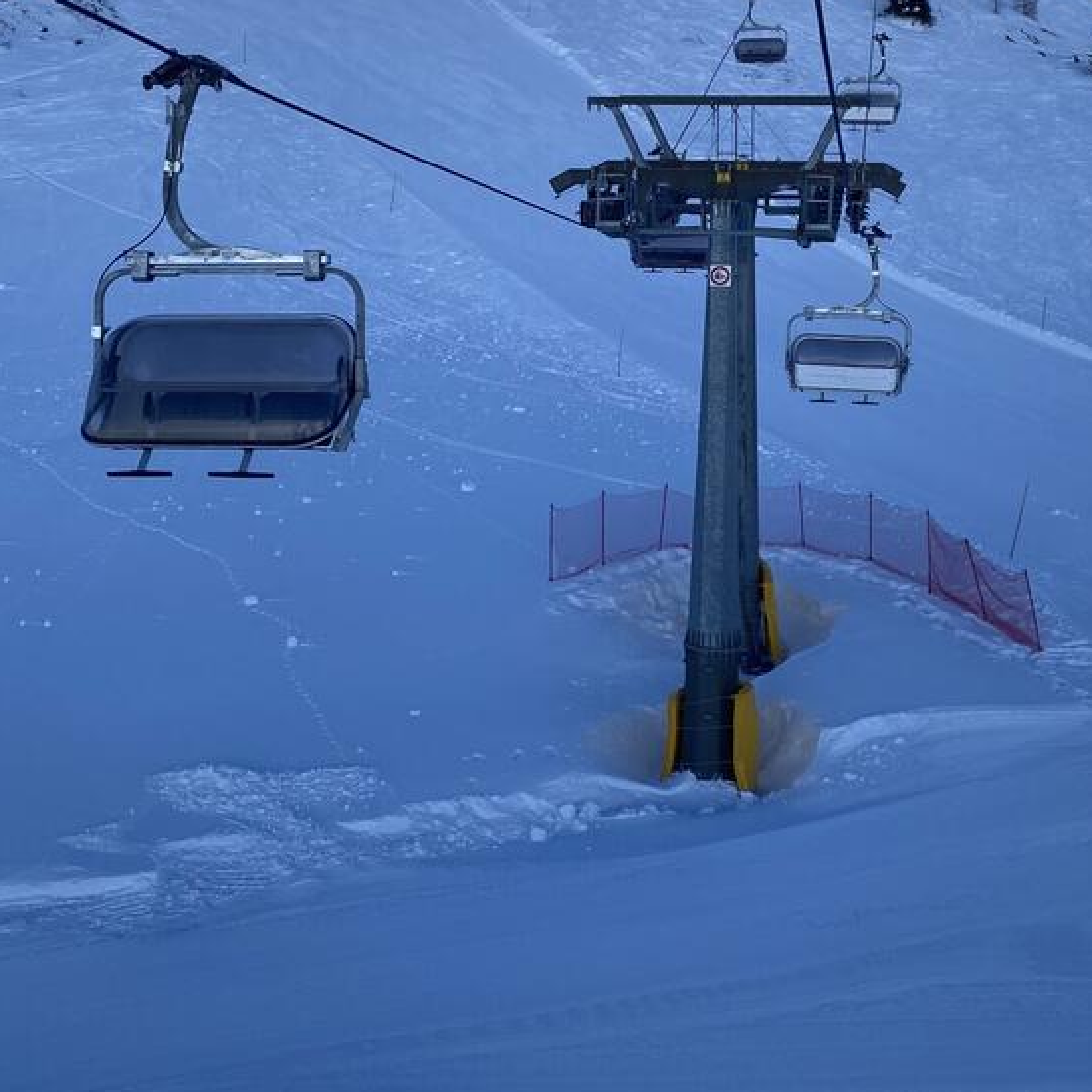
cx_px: 649
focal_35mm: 43
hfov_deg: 39.0
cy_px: 367
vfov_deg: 38.7
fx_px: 1535
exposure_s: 1/3497
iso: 32
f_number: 1.8
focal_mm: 4.25
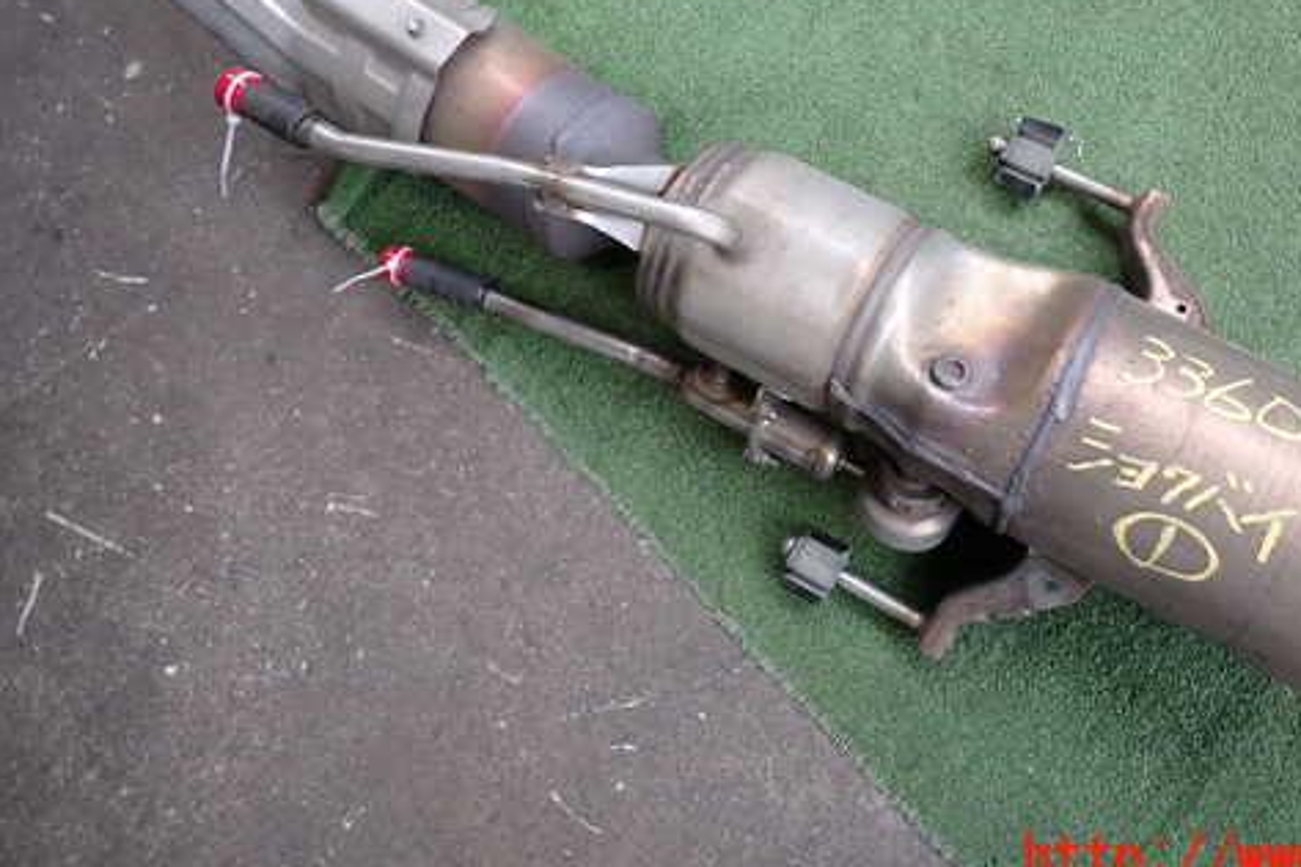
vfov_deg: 39.4
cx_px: 820
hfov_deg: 56.5
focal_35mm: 33
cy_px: 275
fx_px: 1192
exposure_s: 1/125
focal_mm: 4.5
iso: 160
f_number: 2
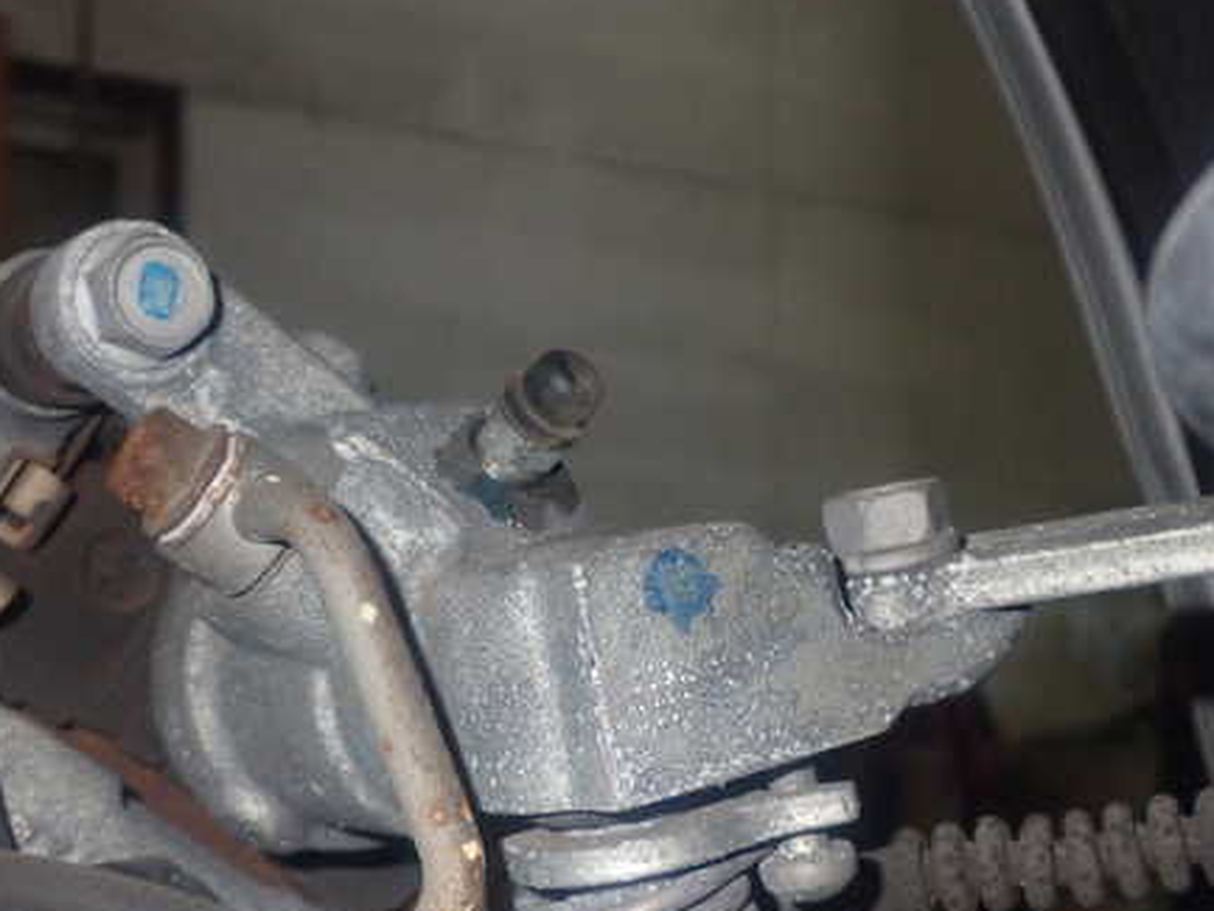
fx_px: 2140
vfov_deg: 24.0
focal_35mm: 61
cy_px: 552
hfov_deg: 31.7
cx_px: 561
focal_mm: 7.84
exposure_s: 1/40
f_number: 9
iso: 800
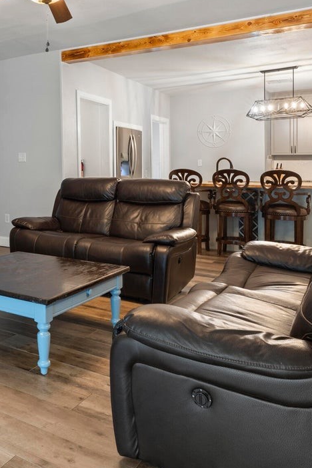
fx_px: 455
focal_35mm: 35
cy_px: 167
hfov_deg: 36.0
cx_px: 42
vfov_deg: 53.7
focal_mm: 16
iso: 250
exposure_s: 5
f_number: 9
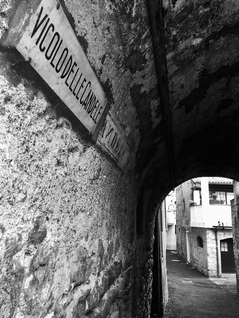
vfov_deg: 61.7
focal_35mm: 29
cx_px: 120
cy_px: 159
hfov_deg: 48.2
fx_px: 267
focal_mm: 4.15
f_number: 2.2
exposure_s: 1/50
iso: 25
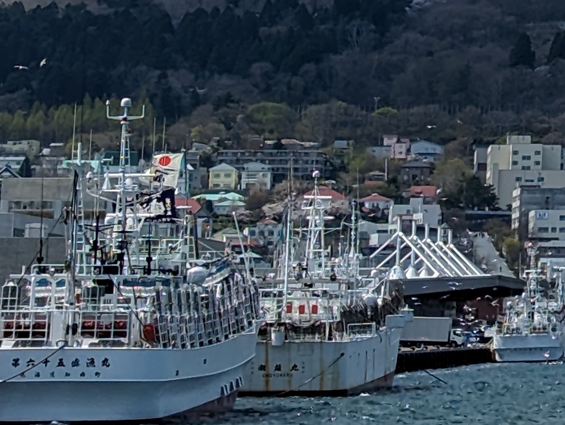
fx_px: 3661
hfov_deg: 8.2
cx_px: 1274
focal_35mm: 224
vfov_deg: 6.5
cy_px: -313
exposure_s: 1/3802
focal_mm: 6.81
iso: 46
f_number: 1.85
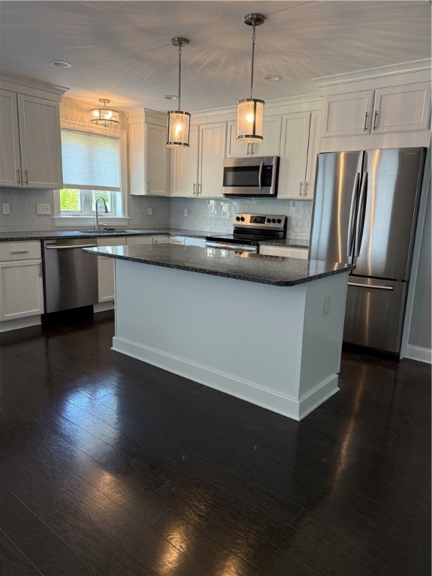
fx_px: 399
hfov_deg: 56.8
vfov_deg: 71.6
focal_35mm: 24
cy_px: 288
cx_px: 216
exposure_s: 1/60
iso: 160
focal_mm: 6.76
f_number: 1.78
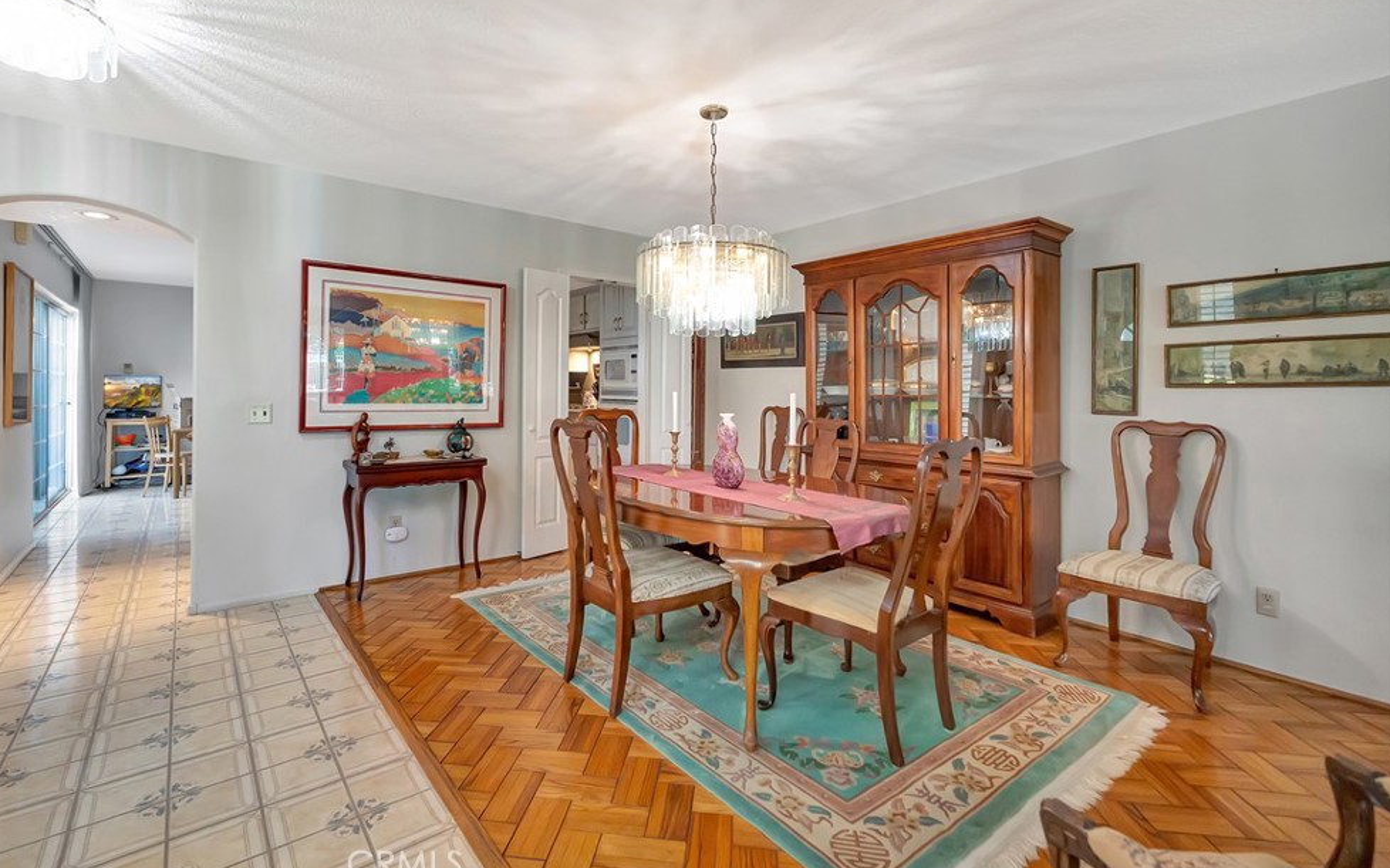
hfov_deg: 97.8
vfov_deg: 71.1
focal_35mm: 16
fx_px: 606
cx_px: 671
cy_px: 399
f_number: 2.8
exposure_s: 1/320
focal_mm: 10
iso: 1250
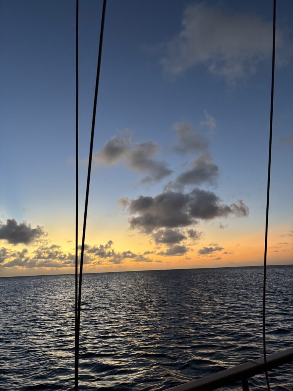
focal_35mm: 26
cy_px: 196
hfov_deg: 53.1
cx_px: 146
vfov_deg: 67.3
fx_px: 293
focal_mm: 5.96
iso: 250
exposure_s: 1/60
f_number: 1.6
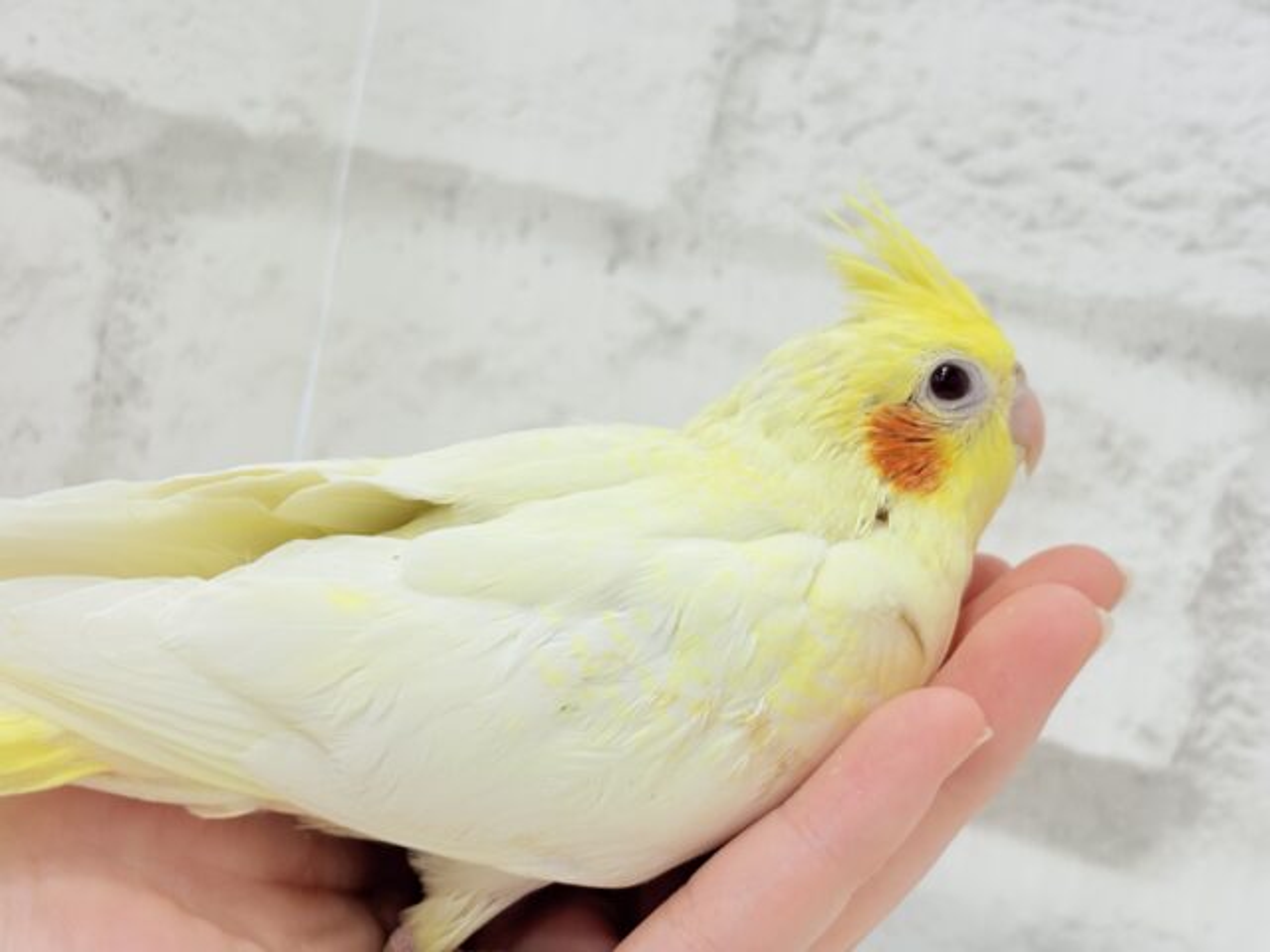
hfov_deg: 36.8
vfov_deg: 28.0
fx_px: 1908
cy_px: 476
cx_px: 635
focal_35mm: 52
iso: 32
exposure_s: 1/50
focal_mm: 5.96
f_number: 1.6
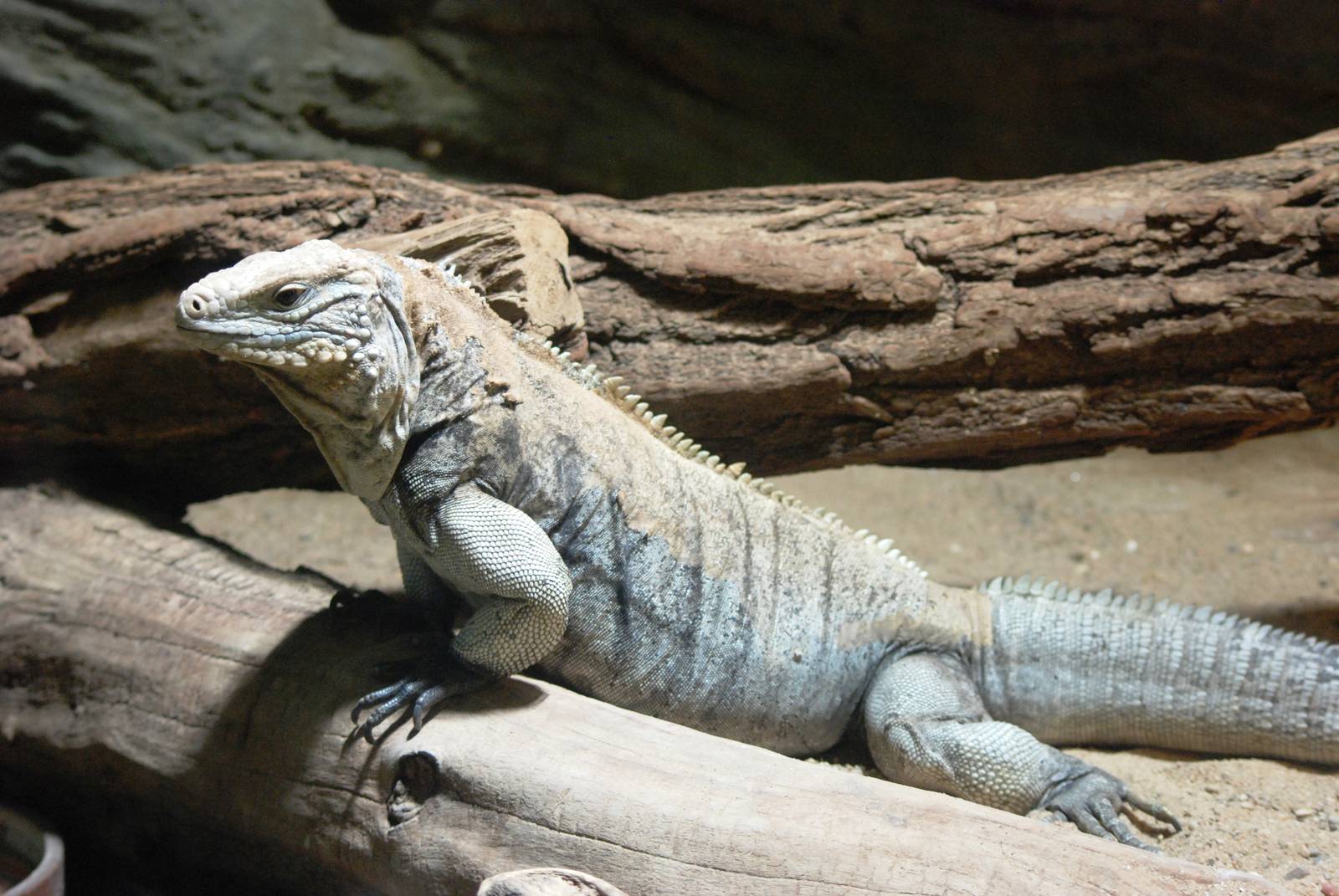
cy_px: 448
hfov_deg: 19.4
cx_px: 670
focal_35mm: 105
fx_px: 3910
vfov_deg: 13.1
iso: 1000
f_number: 4
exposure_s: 1/250
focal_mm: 70
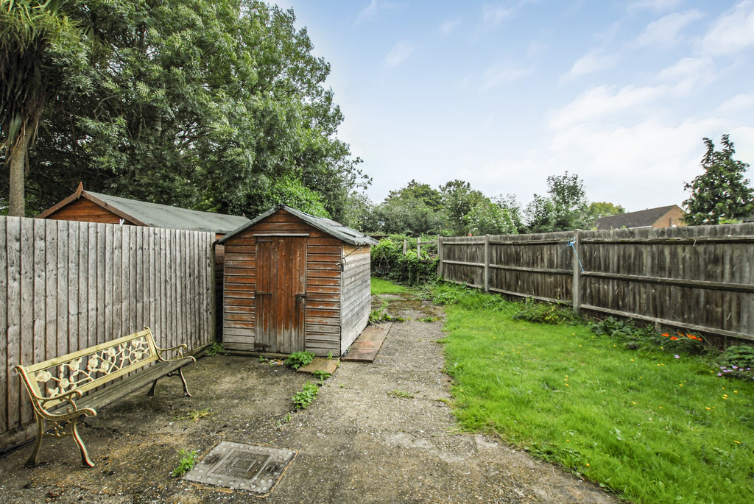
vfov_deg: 77.5
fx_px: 314
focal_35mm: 15
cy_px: 252
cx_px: 377
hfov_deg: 100.3
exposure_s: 1/400
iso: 400
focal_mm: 10
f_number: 6.3
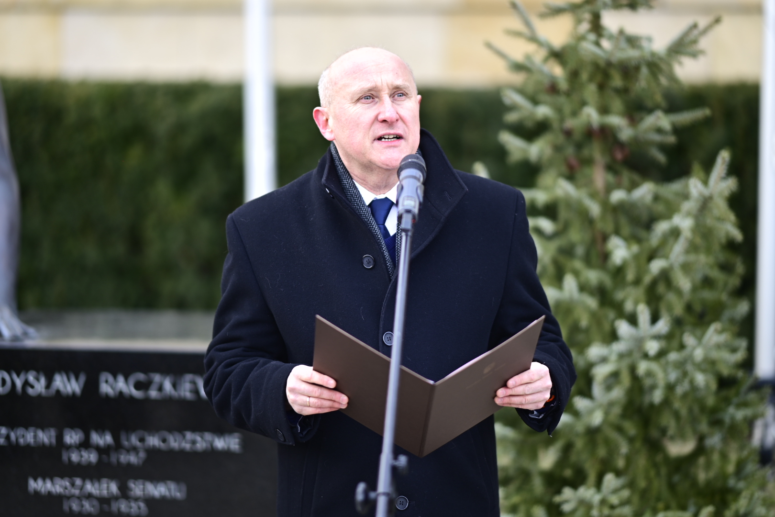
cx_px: 388
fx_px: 2260
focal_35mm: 105
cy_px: 258
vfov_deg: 13.0
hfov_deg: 19.5
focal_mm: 105
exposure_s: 1/320
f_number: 1.4
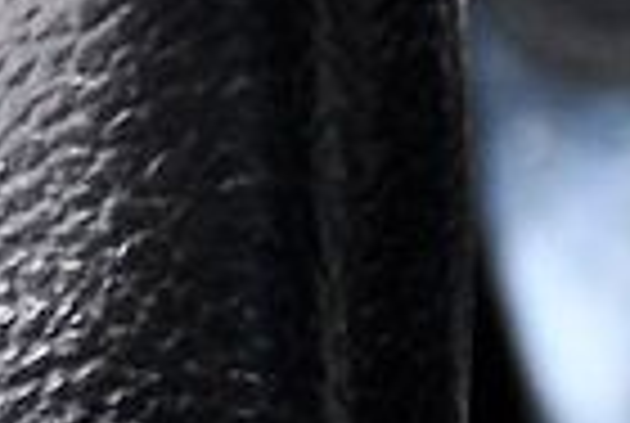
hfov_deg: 3.3
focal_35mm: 613
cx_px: -1166
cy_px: 497
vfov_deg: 2.3
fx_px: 10750
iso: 2500
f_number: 5.6
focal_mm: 56
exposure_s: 1/50
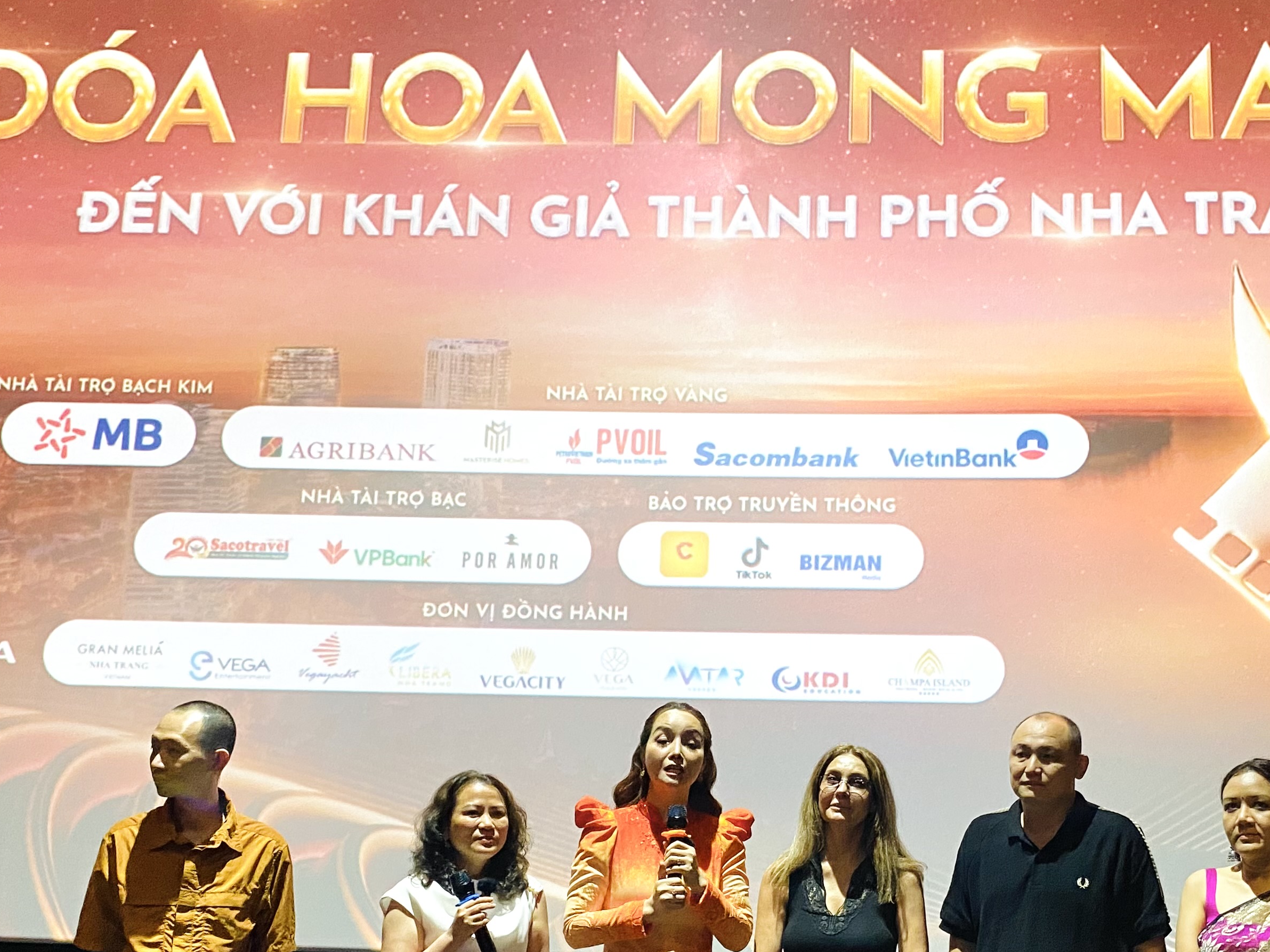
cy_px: 709
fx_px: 1614
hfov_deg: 42.7
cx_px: 786
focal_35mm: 44
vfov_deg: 32.3
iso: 320
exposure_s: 1/50
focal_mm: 4.25
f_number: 1.8
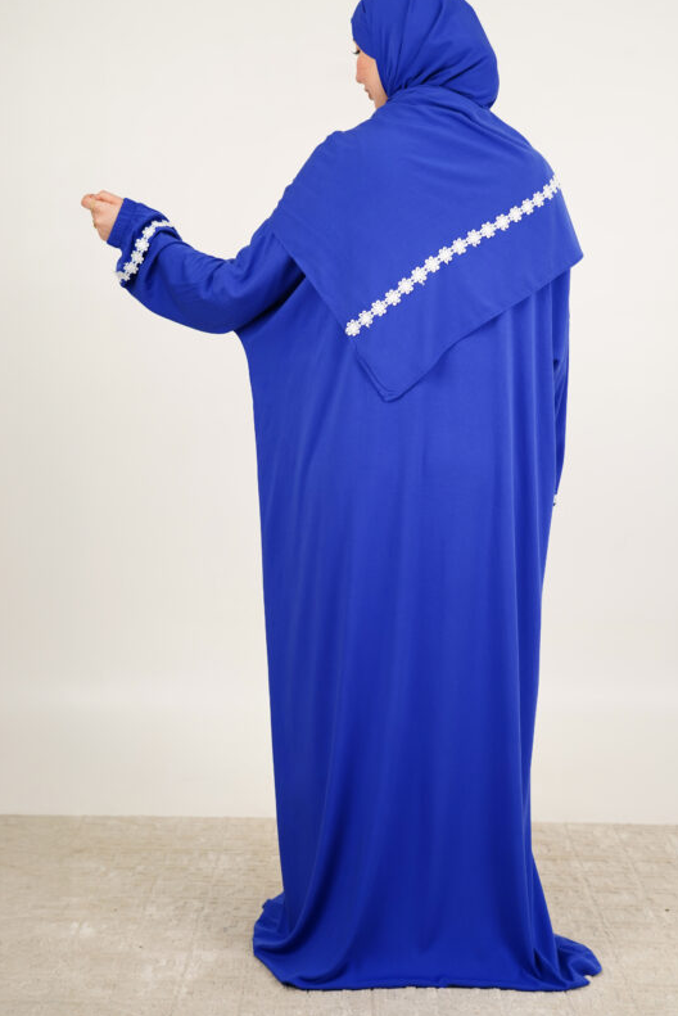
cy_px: 478
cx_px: 352
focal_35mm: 58
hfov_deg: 23.4
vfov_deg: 34.5
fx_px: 1637
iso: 400
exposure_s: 1/160
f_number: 4
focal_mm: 51
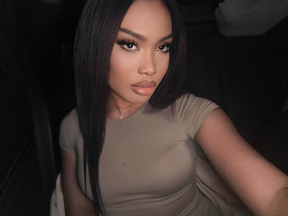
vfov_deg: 58.9
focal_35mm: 23
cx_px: 144
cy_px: 108
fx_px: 191
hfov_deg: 73.9
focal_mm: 2.69
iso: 320
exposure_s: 1/18
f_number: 1.9
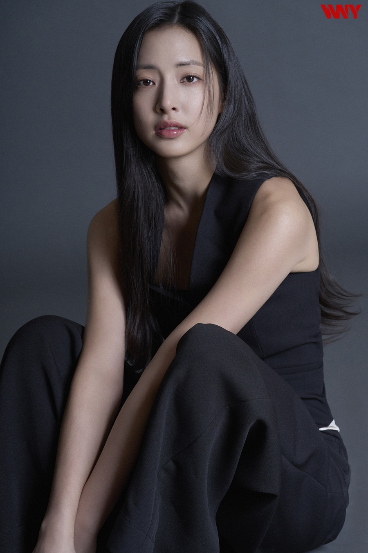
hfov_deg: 12.8
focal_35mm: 107
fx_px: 1641
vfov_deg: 19.1
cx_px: 184
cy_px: 276
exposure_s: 1/161
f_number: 8
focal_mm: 107
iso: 250
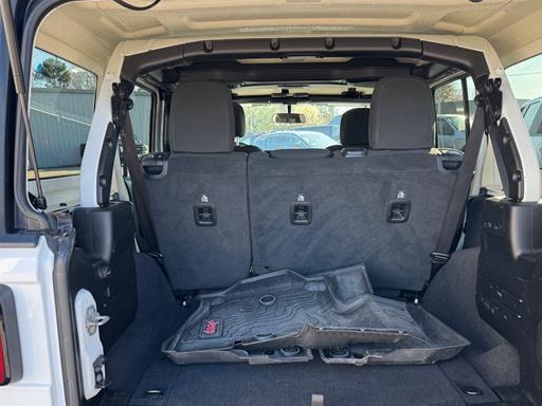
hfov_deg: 60.0
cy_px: 252
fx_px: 470
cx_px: 278
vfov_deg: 46.4
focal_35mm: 30
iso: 100
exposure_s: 1/150
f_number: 1.78
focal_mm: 6.76
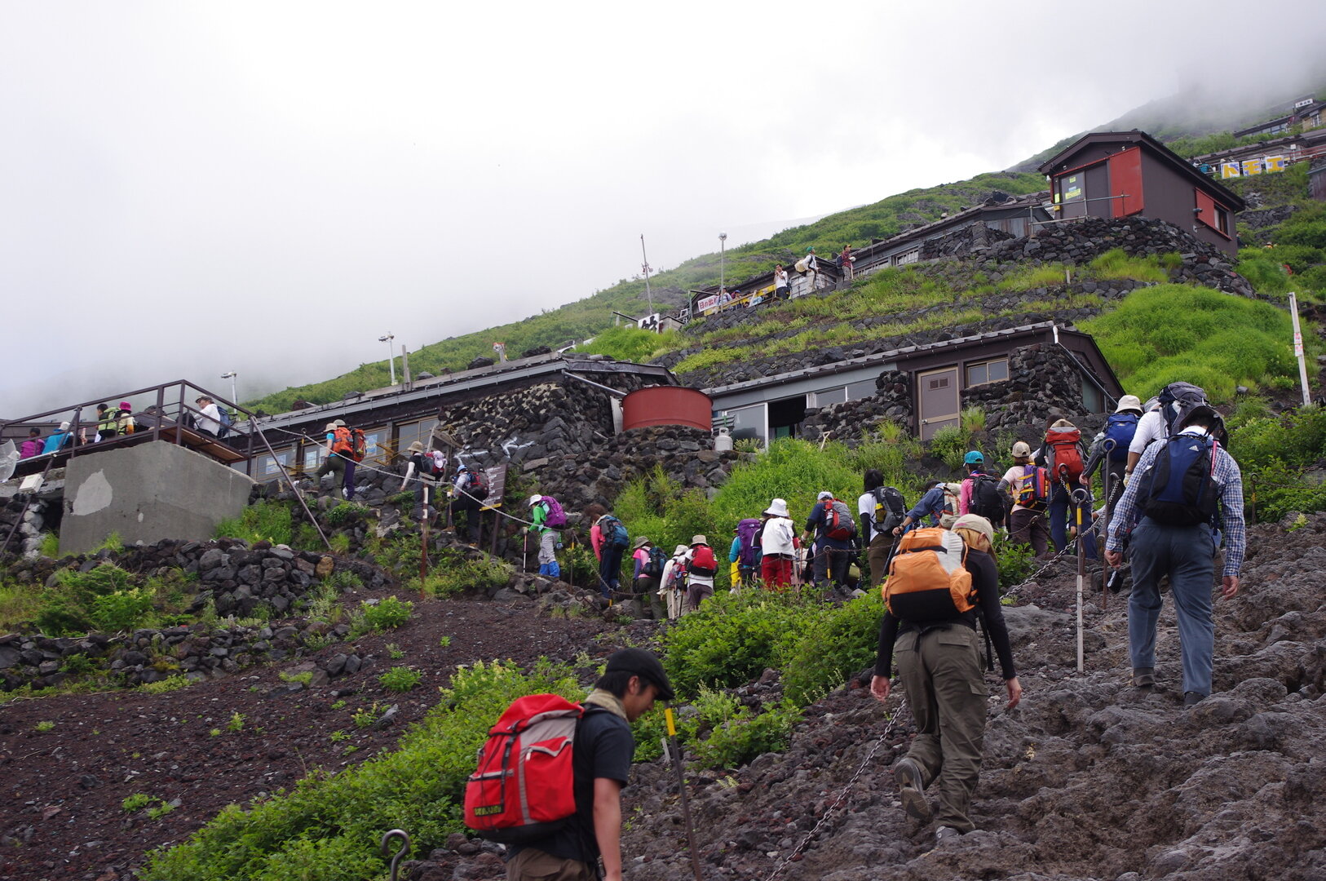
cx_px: 663
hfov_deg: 31.5
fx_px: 2354
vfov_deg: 21.2
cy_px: 440
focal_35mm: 64
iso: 200
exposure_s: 1/320
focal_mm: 42.5
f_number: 7.1
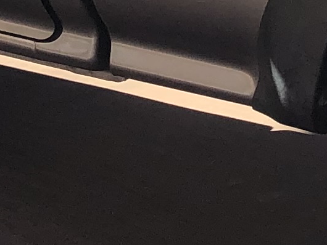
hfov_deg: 9.1
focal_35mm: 213
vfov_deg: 6.7
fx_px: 2013
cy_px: -323
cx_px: 463
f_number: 1.8
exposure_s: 1/838
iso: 20
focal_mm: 3.99
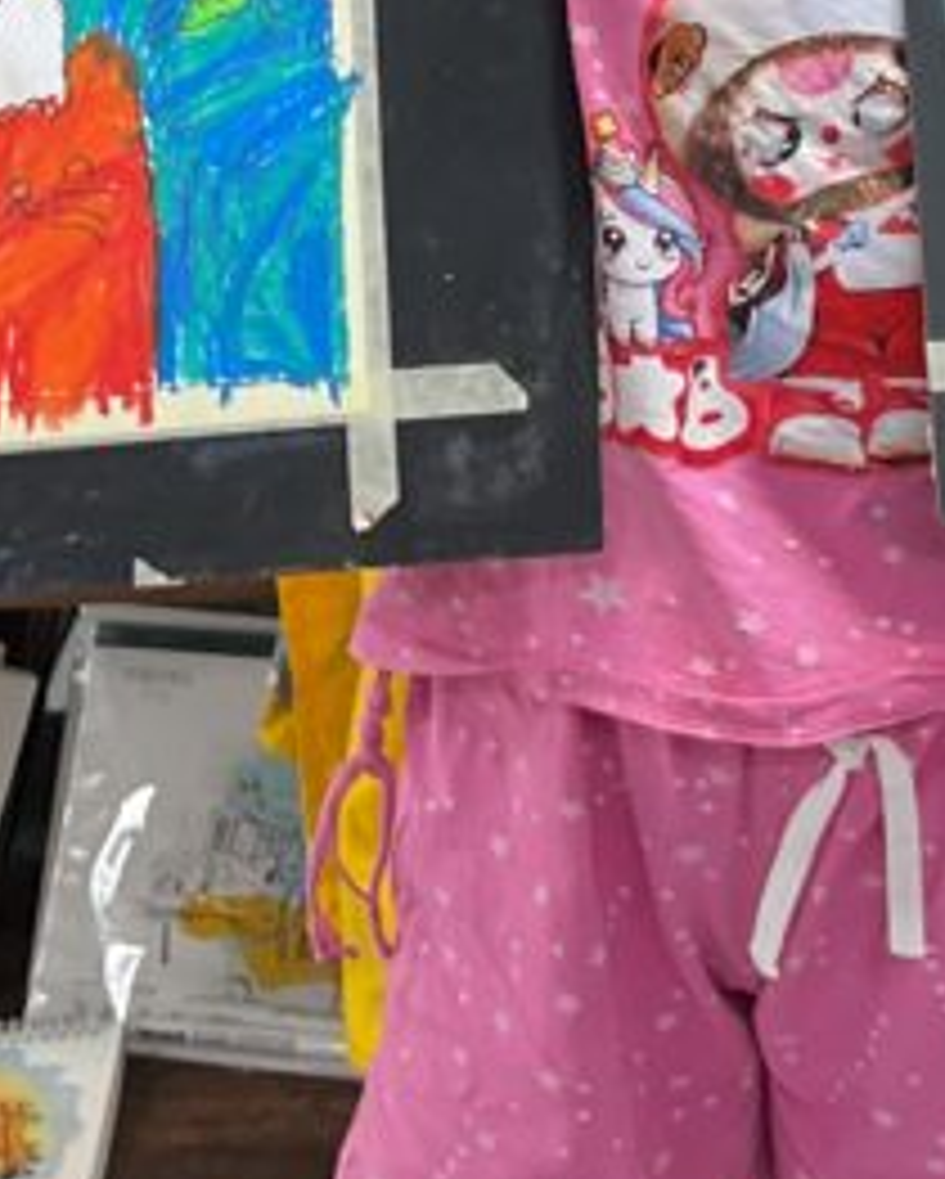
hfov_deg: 14.2
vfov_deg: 16.6
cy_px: -450
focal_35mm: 108
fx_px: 3771
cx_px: 729
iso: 40
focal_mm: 3
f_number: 1.8
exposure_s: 1/60
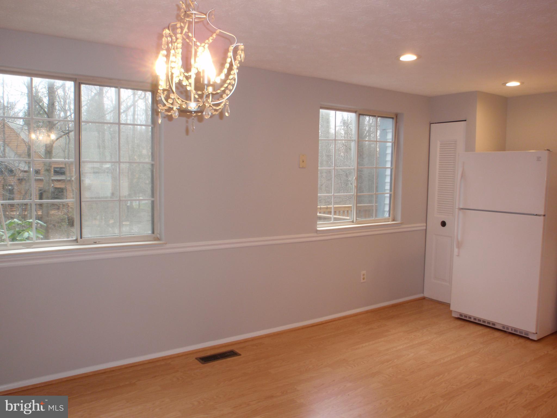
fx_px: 451
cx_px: 278
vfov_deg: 49.7
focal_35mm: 28
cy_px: 209
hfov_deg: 63.4
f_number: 3.2
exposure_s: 1/30
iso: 100
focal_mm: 5
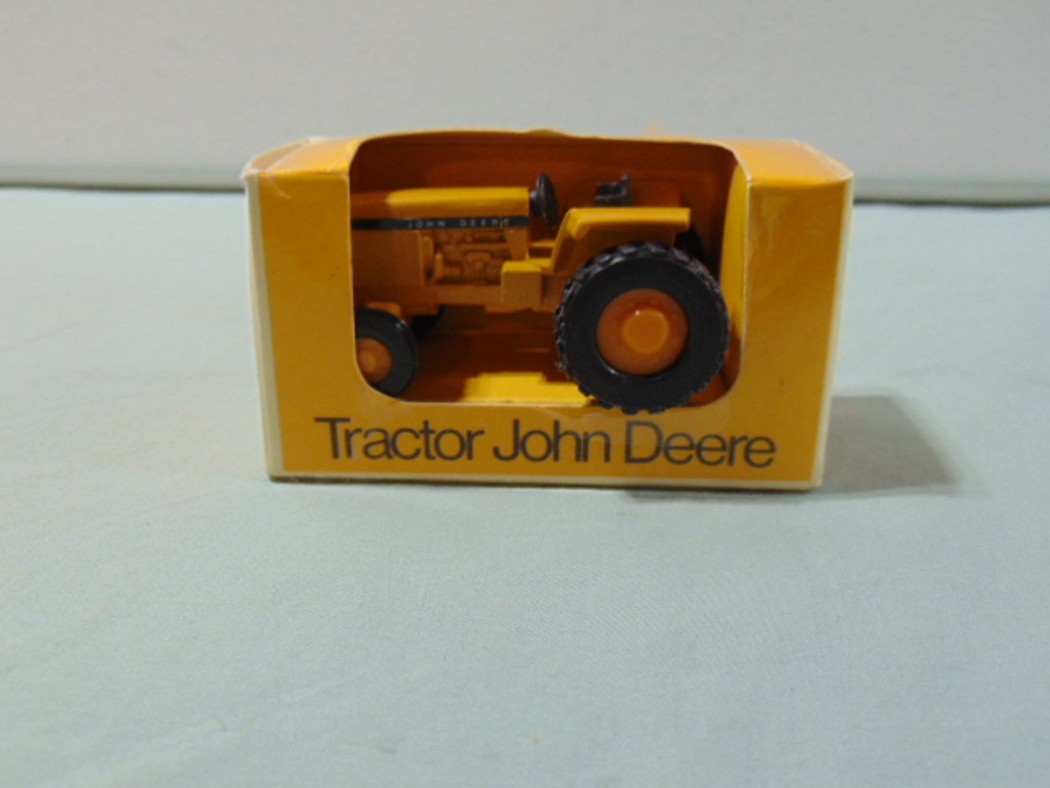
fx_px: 910
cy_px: 394
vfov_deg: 46.8
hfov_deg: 60.0
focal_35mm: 30
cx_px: 525
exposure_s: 1/30
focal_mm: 5.4
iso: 100
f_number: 3.1
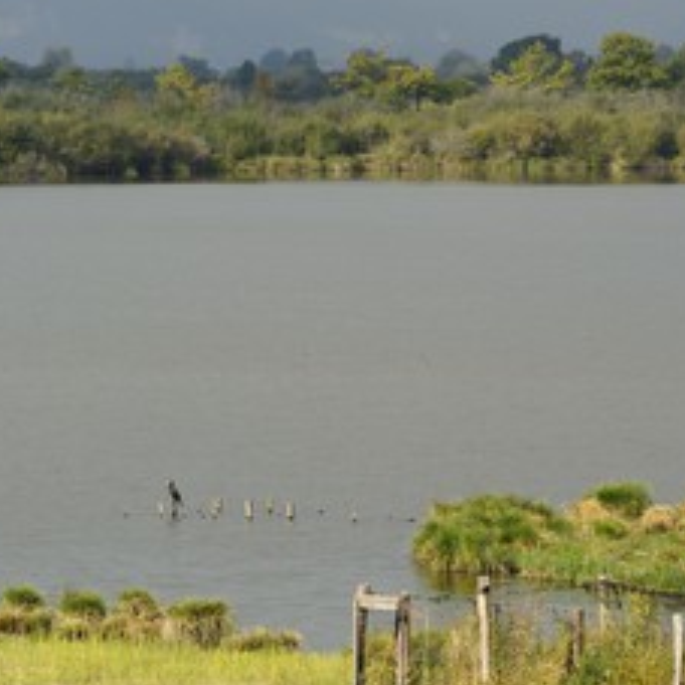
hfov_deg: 5.6
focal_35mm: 314
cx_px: 540
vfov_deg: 5.6
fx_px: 7030
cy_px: 365
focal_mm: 200
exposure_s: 1/200
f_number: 11
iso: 200
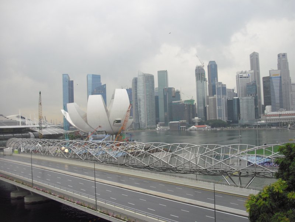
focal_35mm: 38
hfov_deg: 49.0
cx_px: 148
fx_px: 324
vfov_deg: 37.7
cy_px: 111
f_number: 2.8
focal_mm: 6.2
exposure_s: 1/200
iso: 100
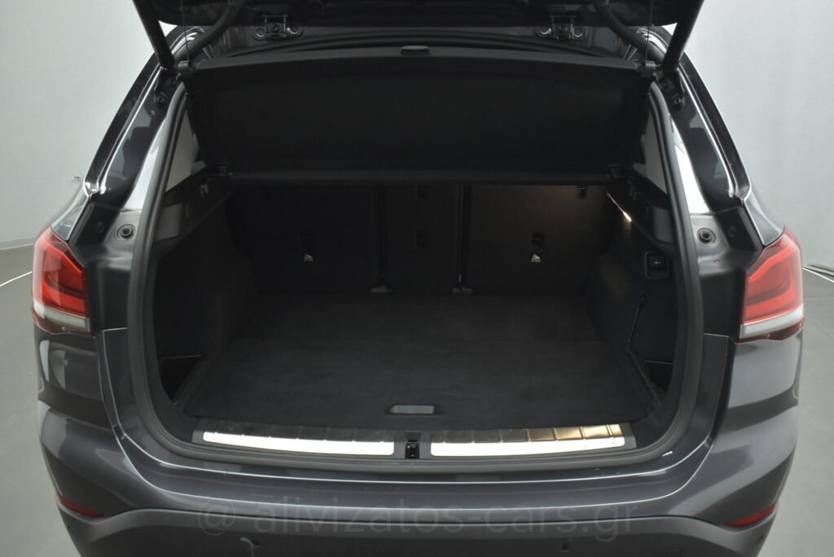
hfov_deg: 55.1
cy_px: 278
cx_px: 417
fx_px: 800
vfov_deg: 38.4
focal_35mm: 34
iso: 1600
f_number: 3.8
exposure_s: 1/50
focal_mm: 23
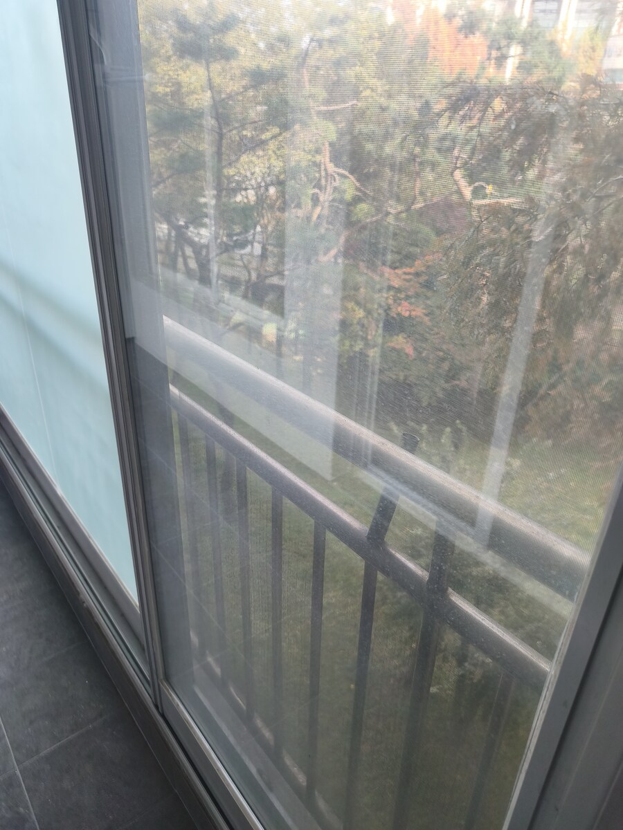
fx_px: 552
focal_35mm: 23
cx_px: 312
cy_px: 415
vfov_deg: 73.9
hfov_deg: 58.9
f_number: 1.65
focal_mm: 6.18
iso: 200
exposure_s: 1/120
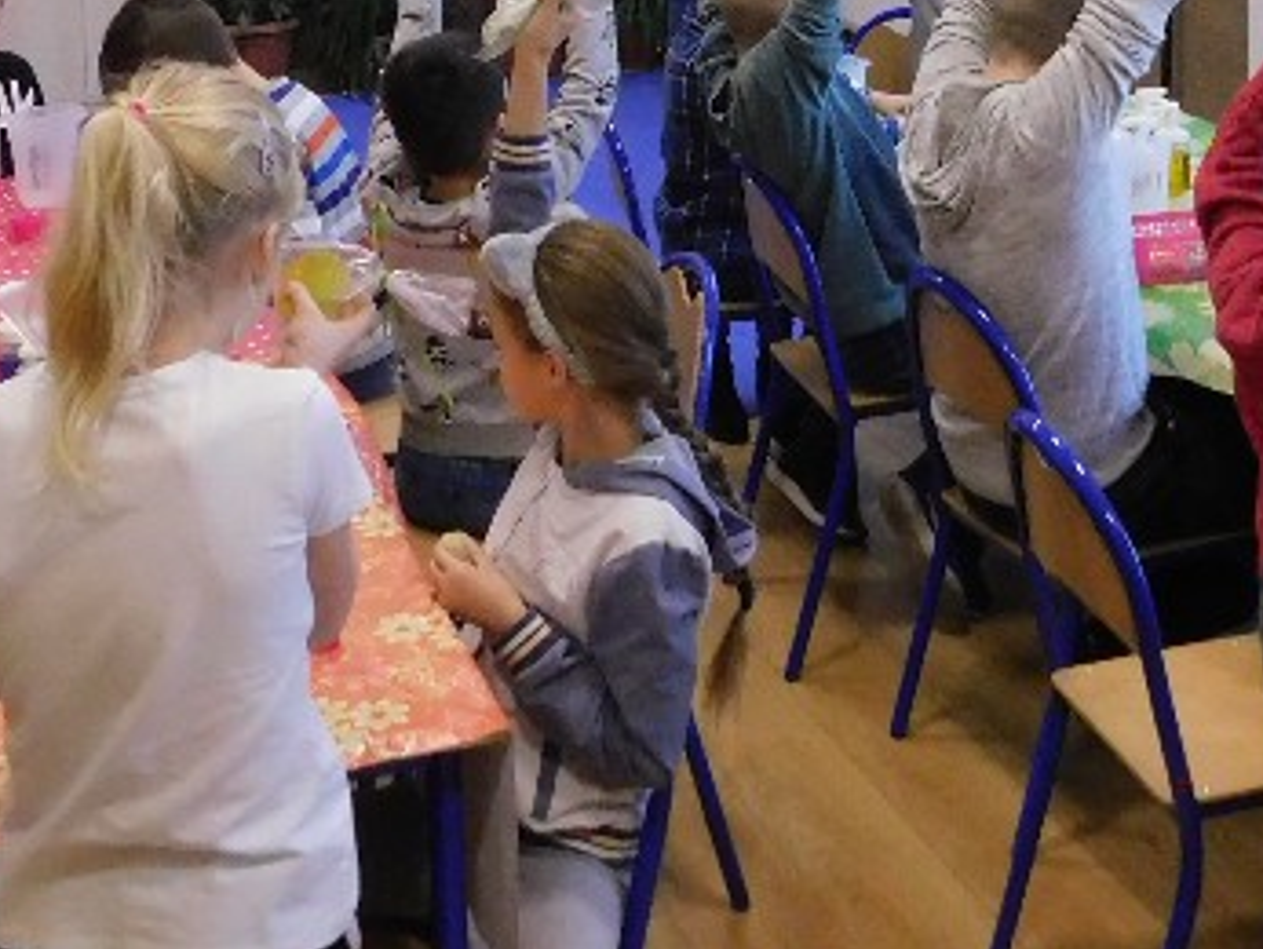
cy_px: -212
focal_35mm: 68
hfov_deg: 28.5
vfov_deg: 20.2
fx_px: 2483
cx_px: 770
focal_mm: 4
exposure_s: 1/60
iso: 640
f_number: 3
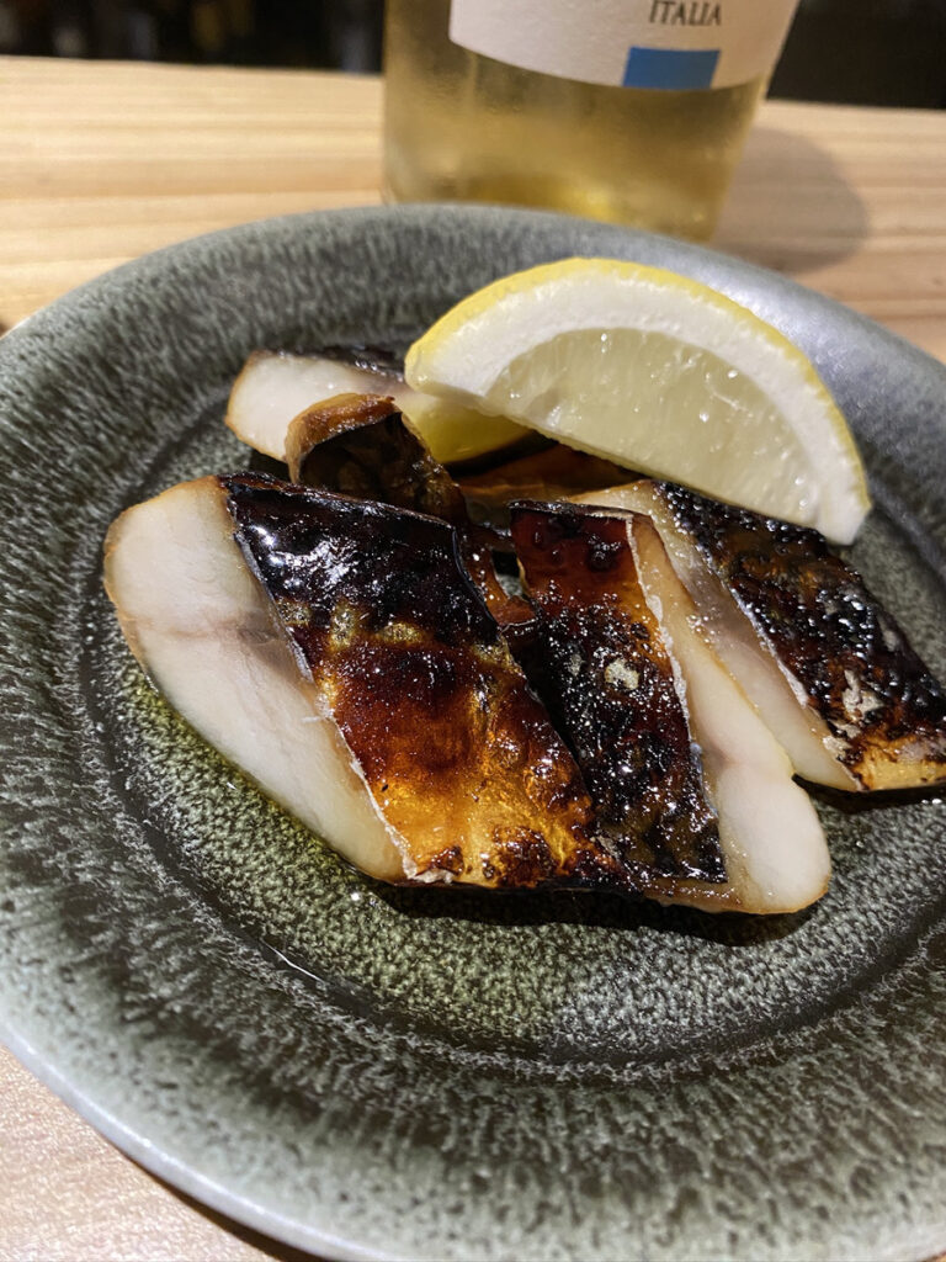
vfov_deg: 69.4
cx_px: 473
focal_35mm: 25
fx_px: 911
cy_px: 631
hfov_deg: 54.9
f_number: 1.8
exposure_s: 1/30
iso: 500
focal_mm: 4.25
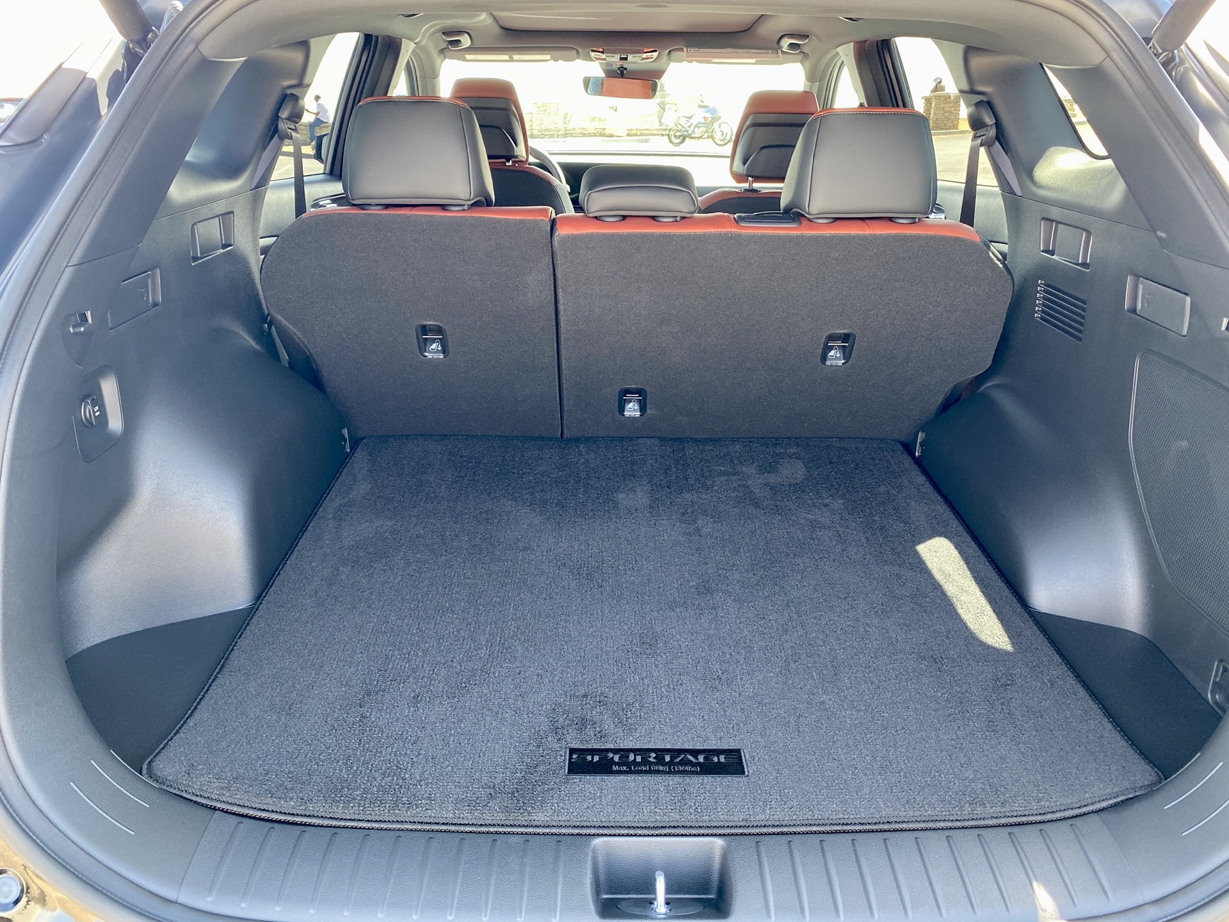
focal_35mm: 26
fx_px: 923
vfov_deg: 53.1
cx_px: 614
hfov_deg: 67.3
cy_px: 461
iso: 100
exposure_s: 1/122
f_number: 1.8
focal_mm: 4.25
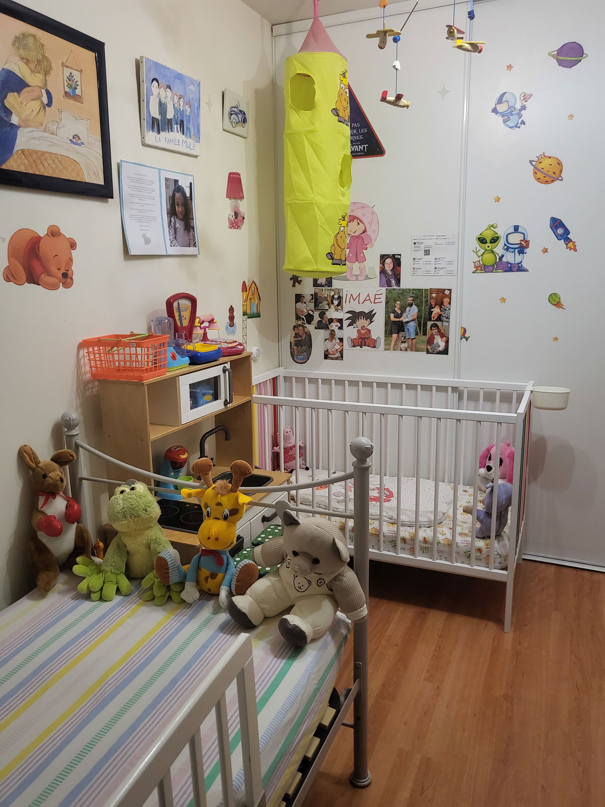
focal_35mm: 26
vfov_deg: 67.3
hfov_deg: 53.1
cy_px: 404
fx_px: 606
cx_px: 302
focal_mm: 4.25
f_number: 1.8
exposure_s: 1/50
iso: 500
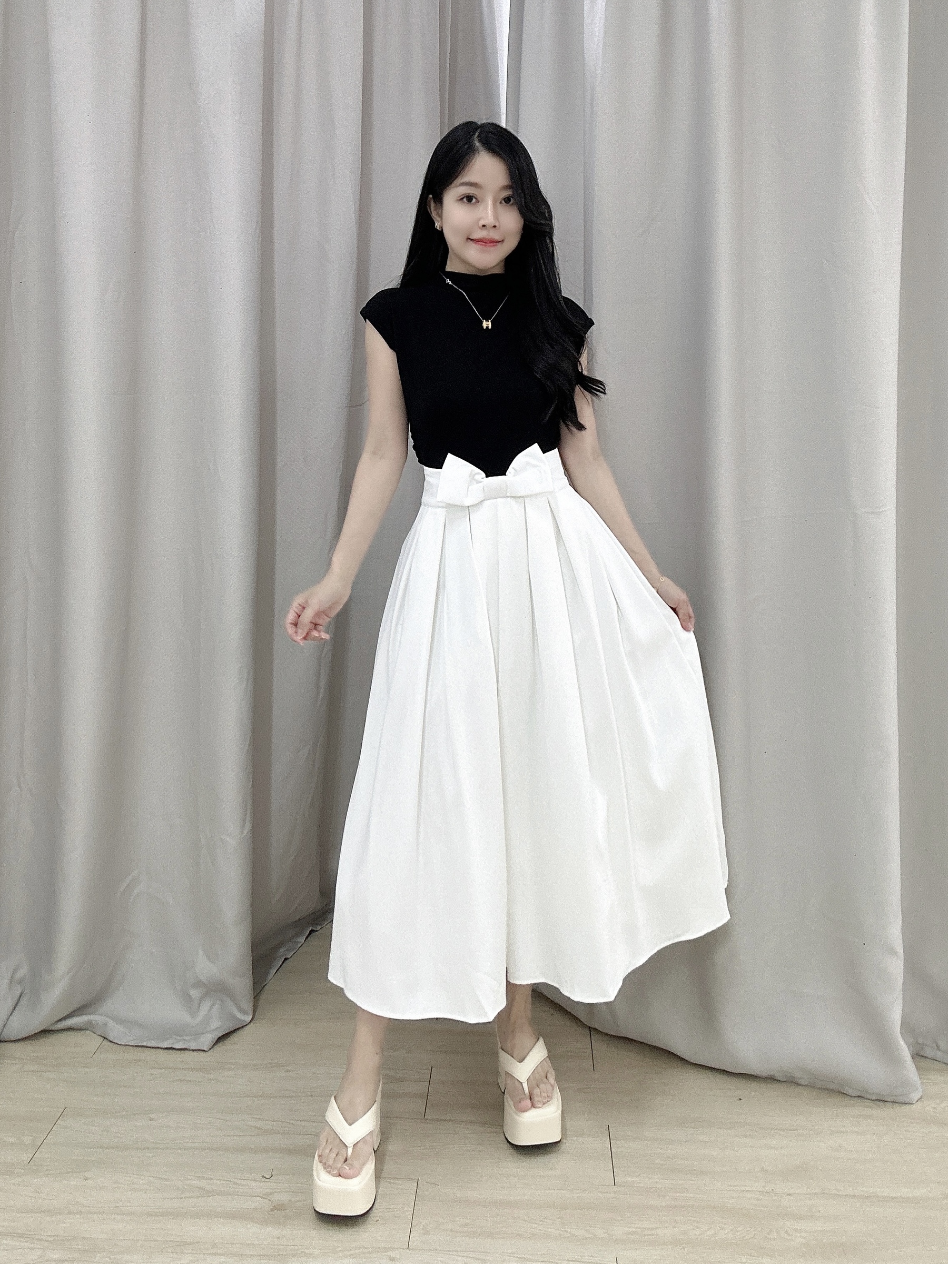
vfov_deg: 73.9
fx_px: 840
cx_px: 474
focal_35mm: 23
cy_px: 632
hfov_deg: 58.9
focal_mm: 2.69
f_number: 1.9
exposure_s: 1/50
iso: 100
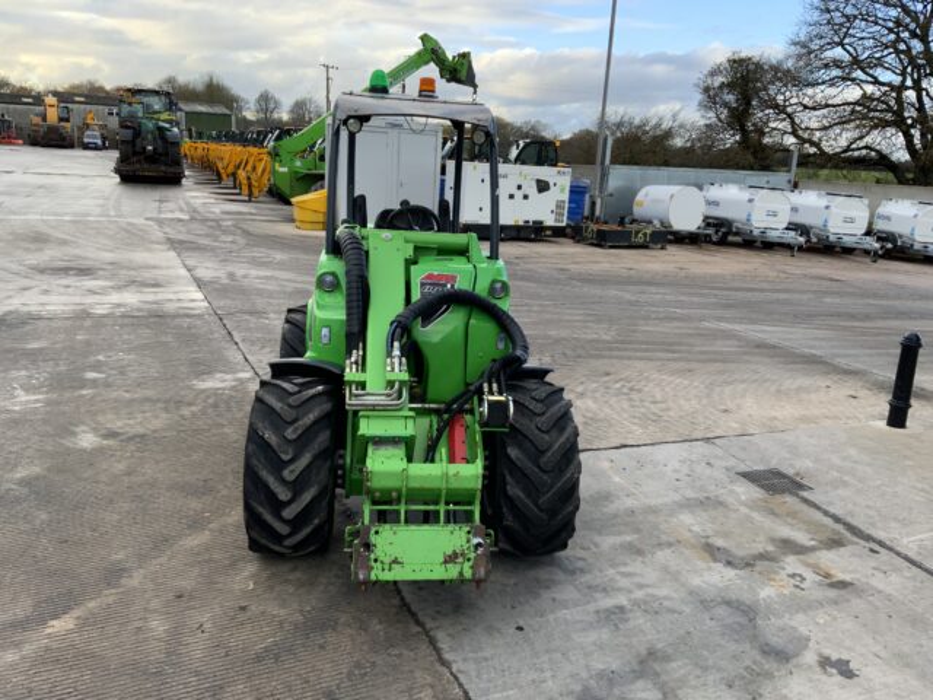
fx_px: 782
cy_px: 350
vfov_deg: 48.2
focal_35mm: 29
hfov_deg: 61.7
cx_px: 466
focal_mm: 3
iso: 16
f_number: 1.8
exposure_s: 1/162
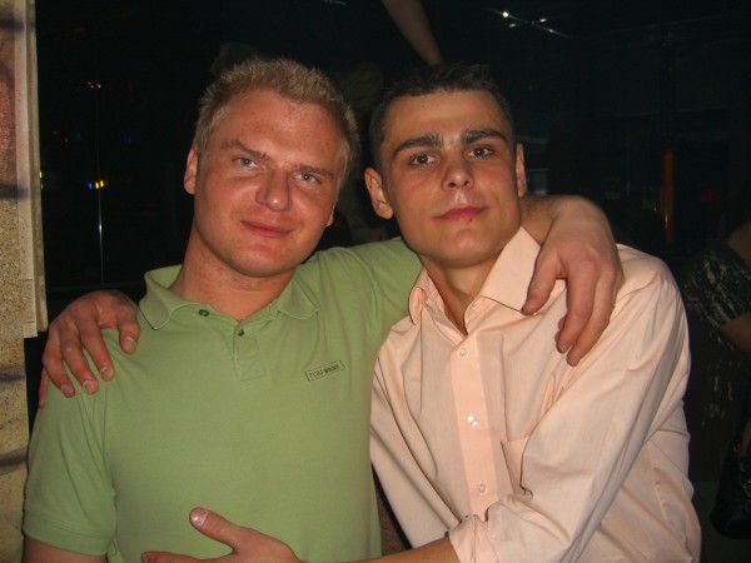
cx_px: 376
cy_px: 282
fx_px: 824
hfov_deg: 49.0
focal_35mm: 38
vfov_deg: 37.7
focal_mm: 7.9
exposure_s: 1/60
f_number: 2.8
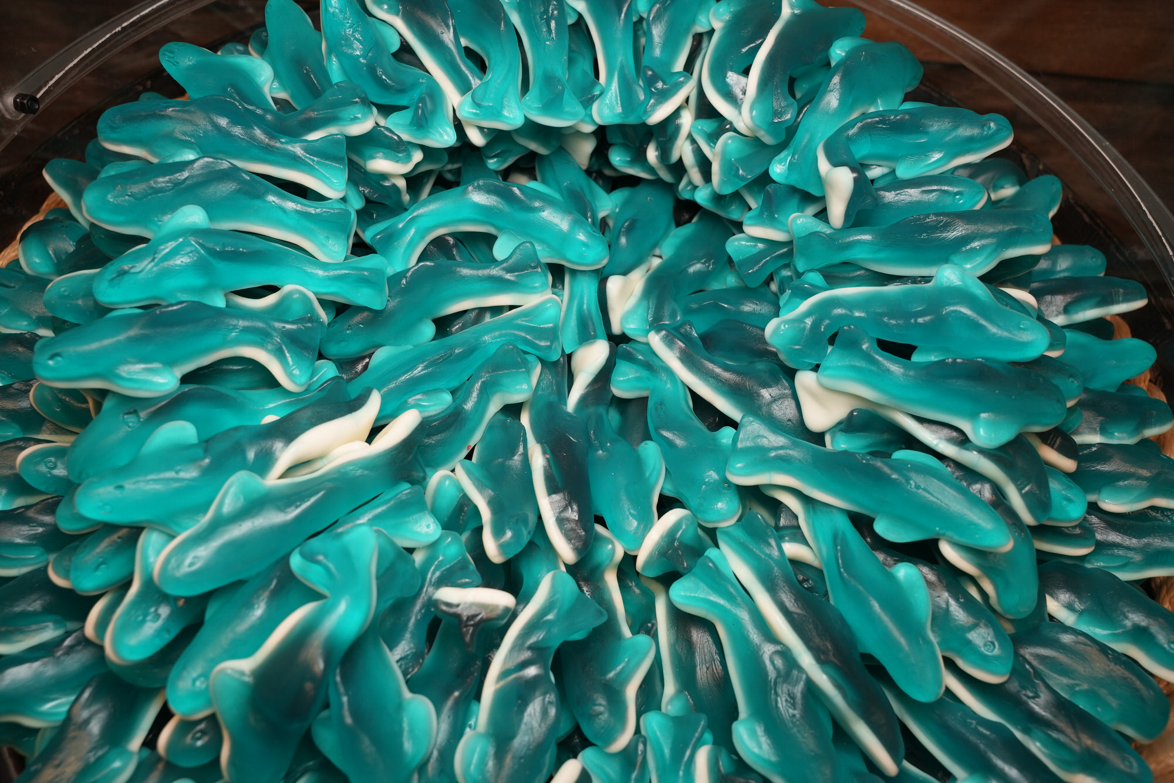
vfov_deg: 44.3
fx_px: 962
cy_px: 392
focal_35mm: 30
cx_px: 587
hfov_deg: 62.8
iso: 500
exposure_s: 1/160
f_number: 7.1
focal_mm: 29.5
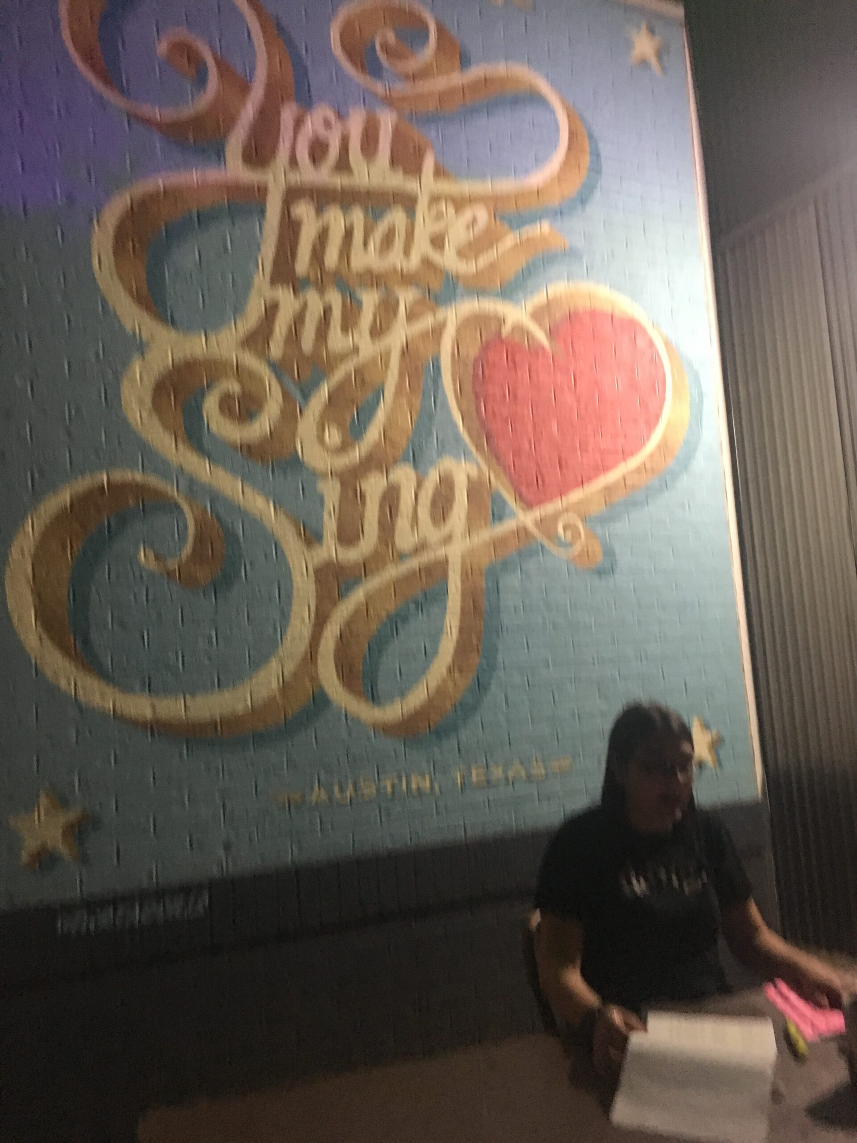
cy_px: 572
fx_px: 957
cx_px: 428
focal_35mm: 29
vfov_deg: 61.7
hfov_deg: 48.2
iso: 200
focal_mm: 4.15
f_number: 2.2
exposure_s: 1/15
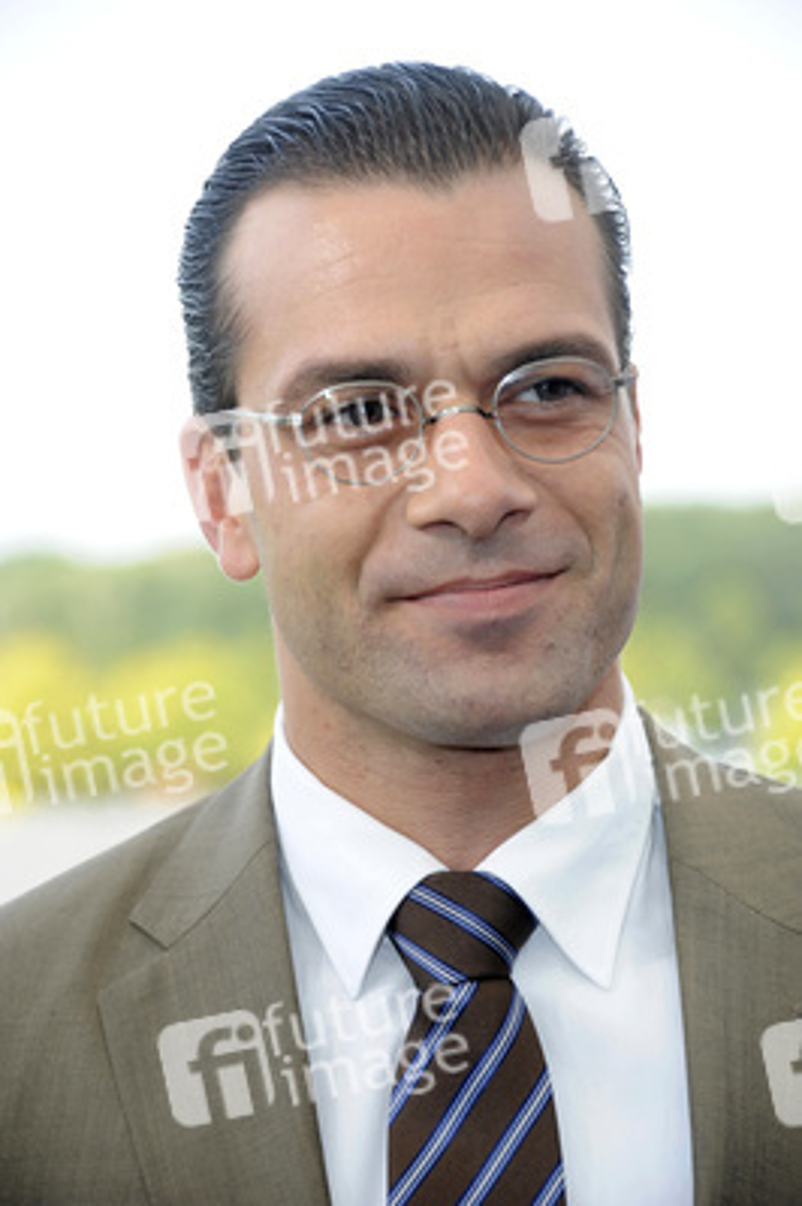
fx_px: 4853
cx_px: 401
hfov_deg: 9.4
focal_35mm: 145
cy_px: 603
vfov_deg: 14.2
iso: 320
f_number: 6.3
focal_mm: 145
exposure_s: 1/200
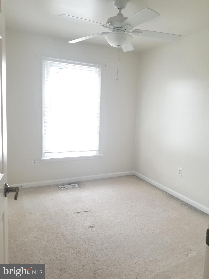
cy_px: 140
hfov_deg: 53.1
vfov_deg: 67.3
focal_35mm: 26
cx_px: 104
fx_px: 209
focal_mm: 4.25
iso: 200
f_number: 1.7
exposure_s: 1/12
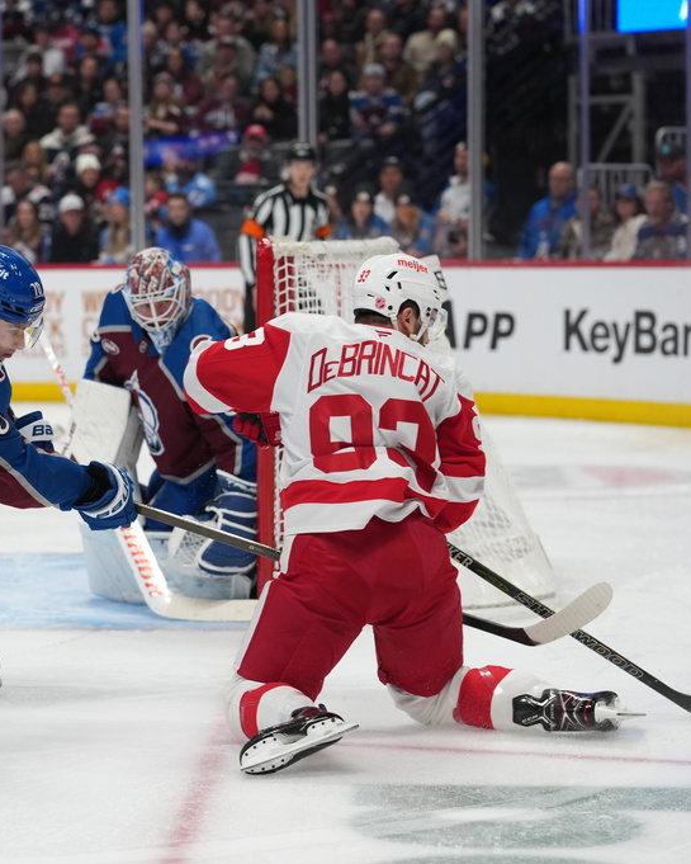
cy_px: 432
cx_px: 128
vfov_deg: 16.0
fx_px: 3067
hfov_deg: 12.8
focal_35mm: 120
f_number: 2.8
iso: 2000
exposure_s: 1/2000
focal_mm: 85
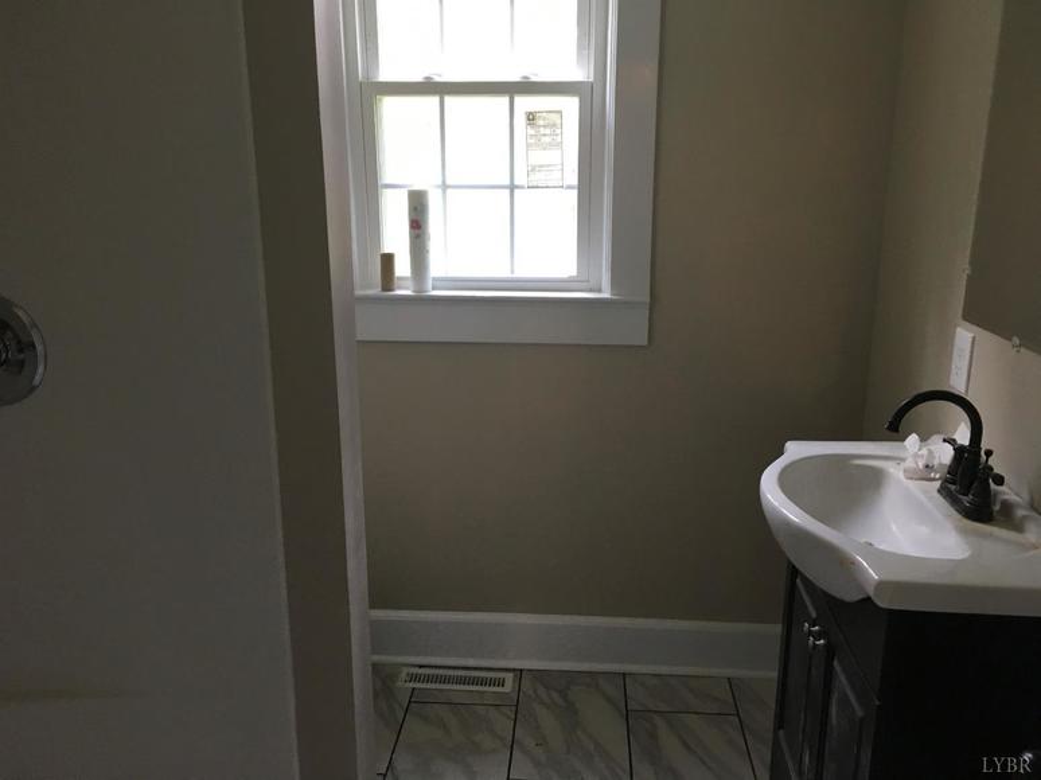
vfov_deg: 48.2
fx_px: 872
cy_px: 390
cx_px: 520
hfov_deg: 61.7
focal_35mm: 29
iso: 80
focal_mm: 4.15
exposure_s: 1/30
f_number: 2.2
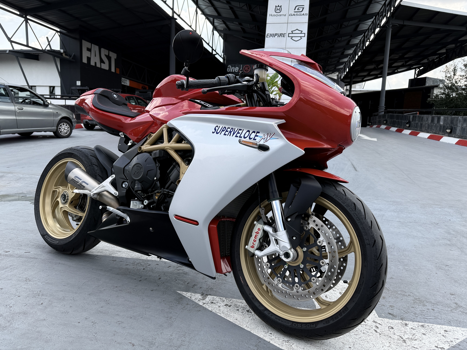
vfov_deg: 56.8
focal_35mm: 24
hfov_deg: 71.6
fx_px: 324
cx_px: 234
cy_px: 175
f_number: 1.78
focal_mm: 6.76
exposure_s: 1/1122
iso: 80
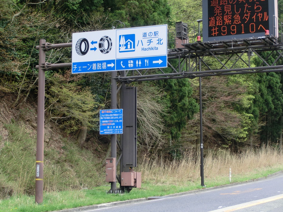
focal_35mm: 96
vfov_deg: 15.4
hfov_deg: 20.4
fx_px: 785
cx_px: 142
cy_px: 106
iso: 100
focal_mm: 17.06
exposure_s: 1/60
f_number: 5.3
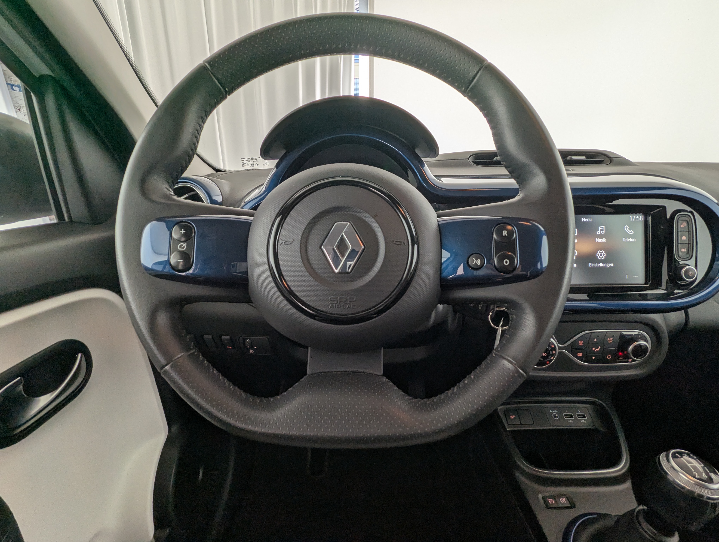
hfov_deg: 94.4
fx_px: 333
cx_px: 360
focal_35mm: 16
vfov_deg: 78.2
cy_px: 271
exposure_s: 1/88.5
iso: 51
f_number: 2.2
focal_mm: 2.35
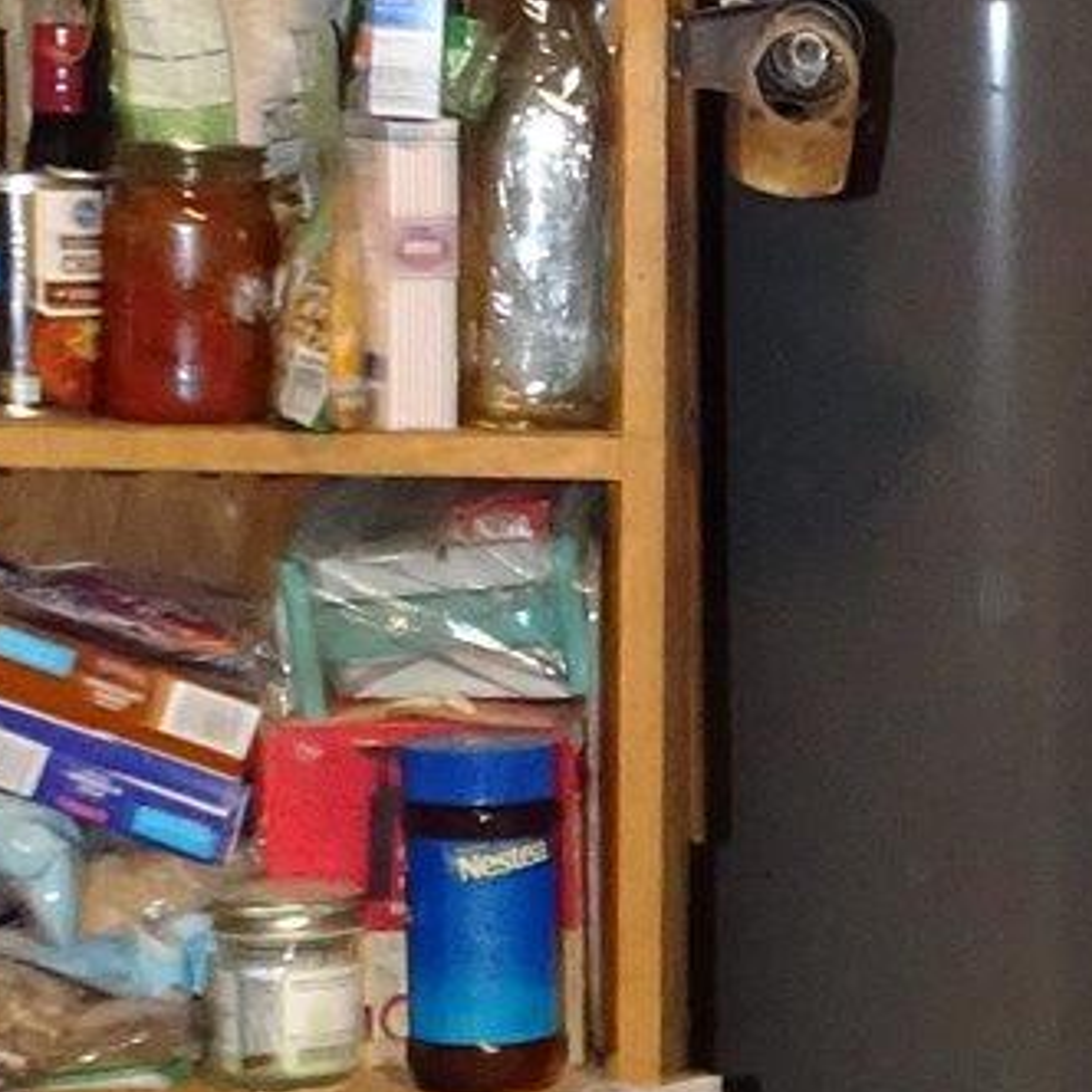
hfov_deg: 11.4
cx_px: 1582
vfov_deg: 11.9
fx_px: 5246
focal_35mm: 147
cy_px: 681
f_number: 3.5
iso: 400
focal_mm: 4.1
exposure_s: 1/10
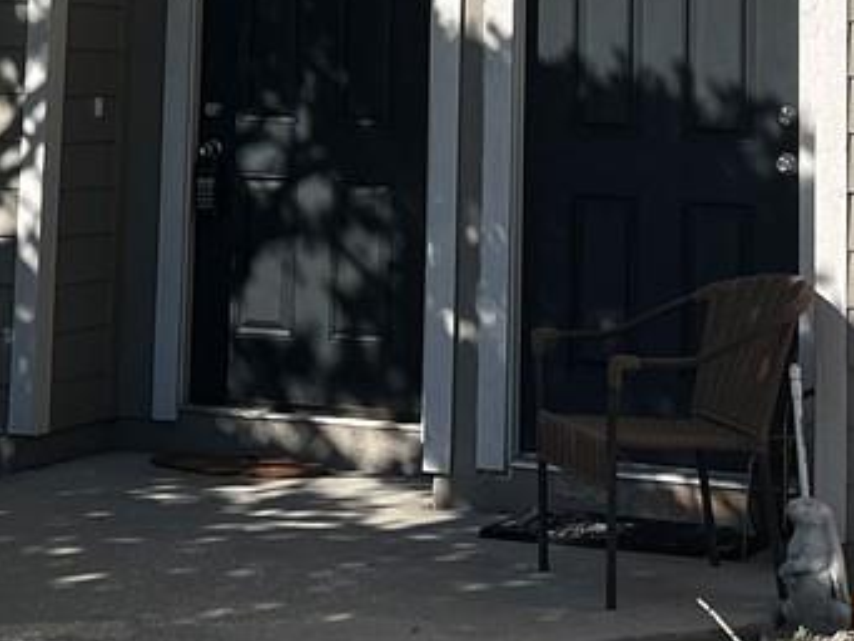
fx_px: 3011
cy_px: -438
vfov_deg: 11.4
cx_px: 275
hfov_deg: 16.1
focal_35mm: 122
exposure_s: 1/7463
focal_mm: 5.7
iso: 50
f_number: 1.5
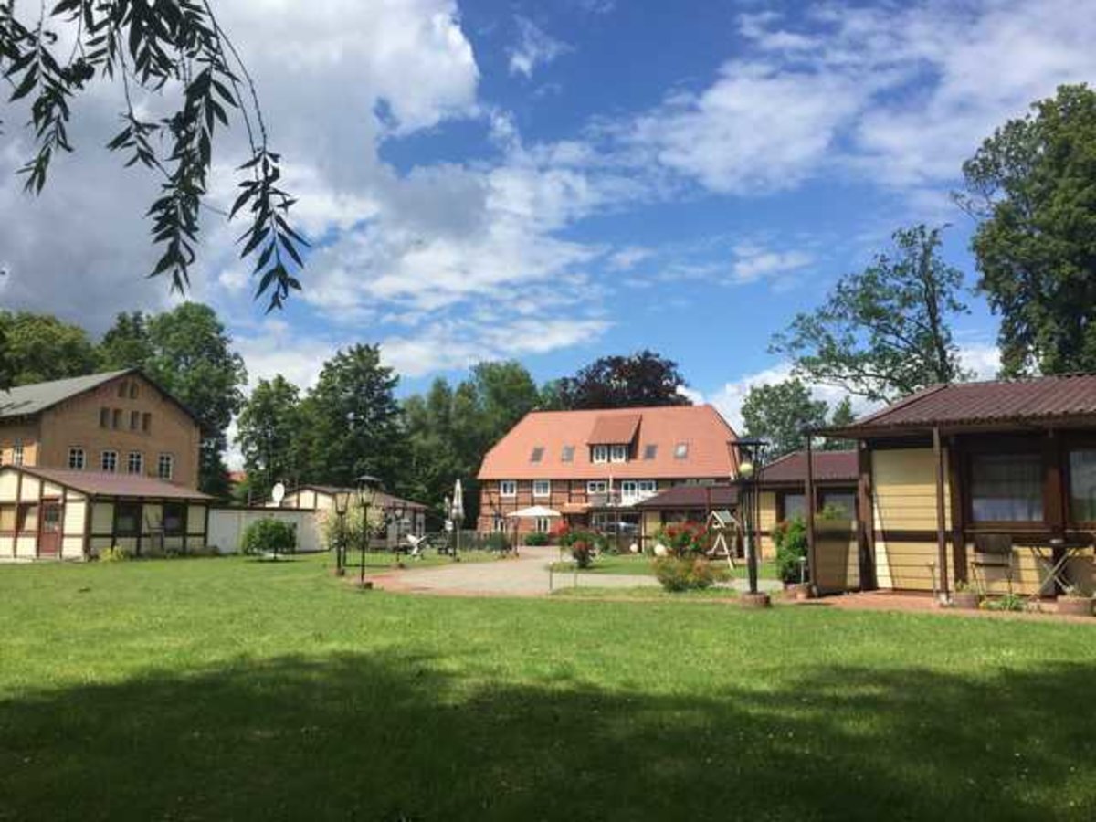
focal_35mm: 29
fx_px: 918
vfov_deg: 48.2
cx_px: 548
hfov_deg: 61.7
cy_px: 411
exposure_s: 1/1980
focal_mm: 4.15
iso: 32
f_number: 2.2
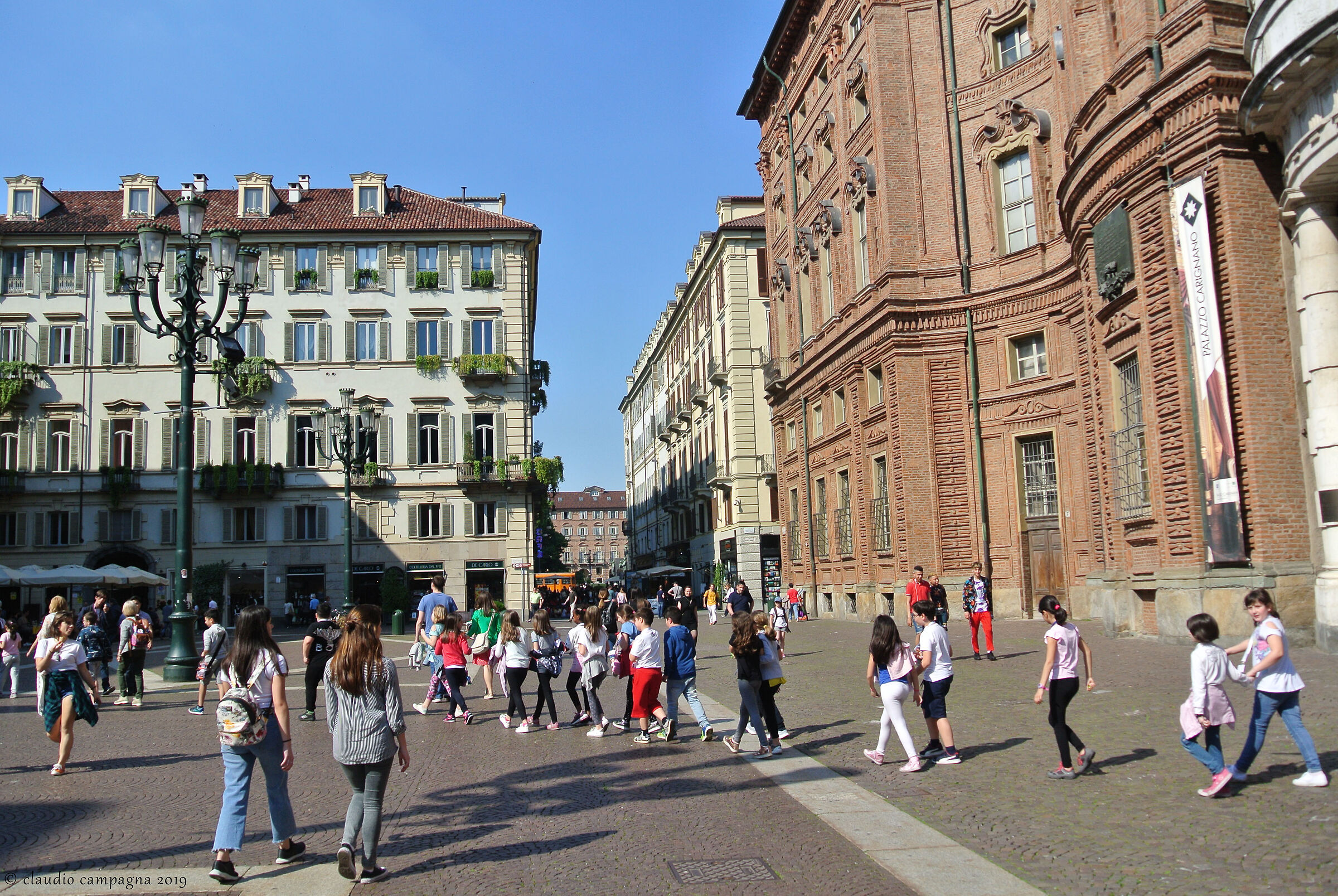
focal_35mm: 32
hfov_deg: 58.7
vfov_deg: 41.2
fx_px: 1191
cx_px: 669
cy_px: 448
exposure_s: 1/640
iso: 100
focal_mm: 12.2
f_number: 4.5
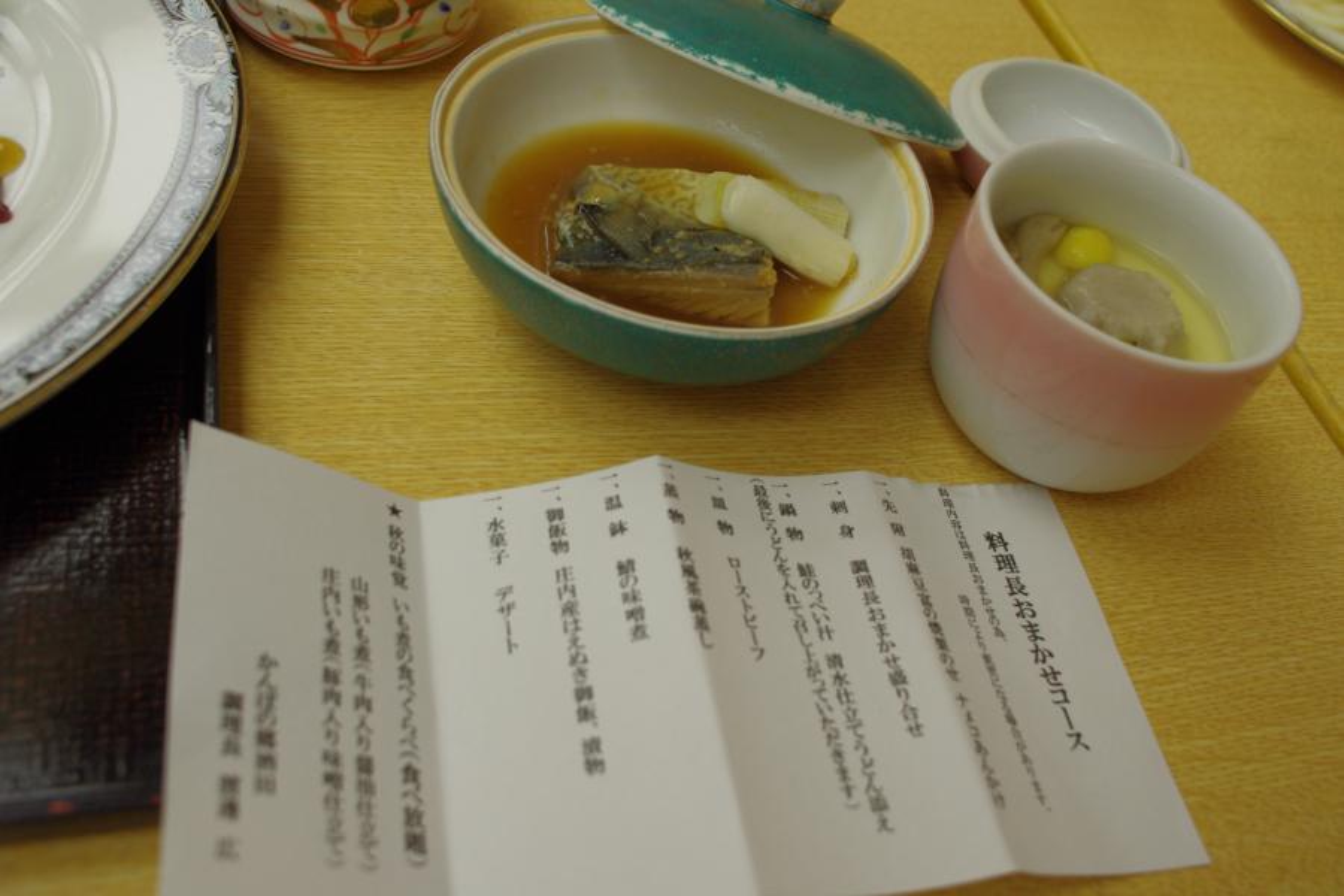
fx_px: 1157
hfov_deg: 60.3
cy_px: 448
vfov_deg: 42.3
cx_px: 672
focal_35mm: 31
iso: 640
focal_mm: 21
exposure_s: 1/50
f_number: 4.5
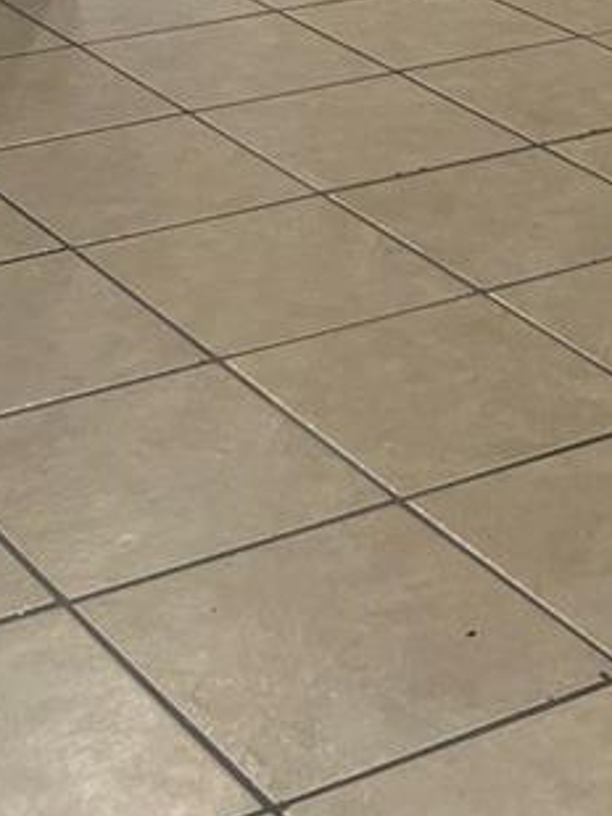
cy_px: -314
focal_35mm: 101
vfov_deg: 17.9
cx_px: 475
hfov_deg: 14.6
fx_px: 2379
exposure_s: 1/120
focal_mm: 5.7
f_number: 1.5
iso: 100
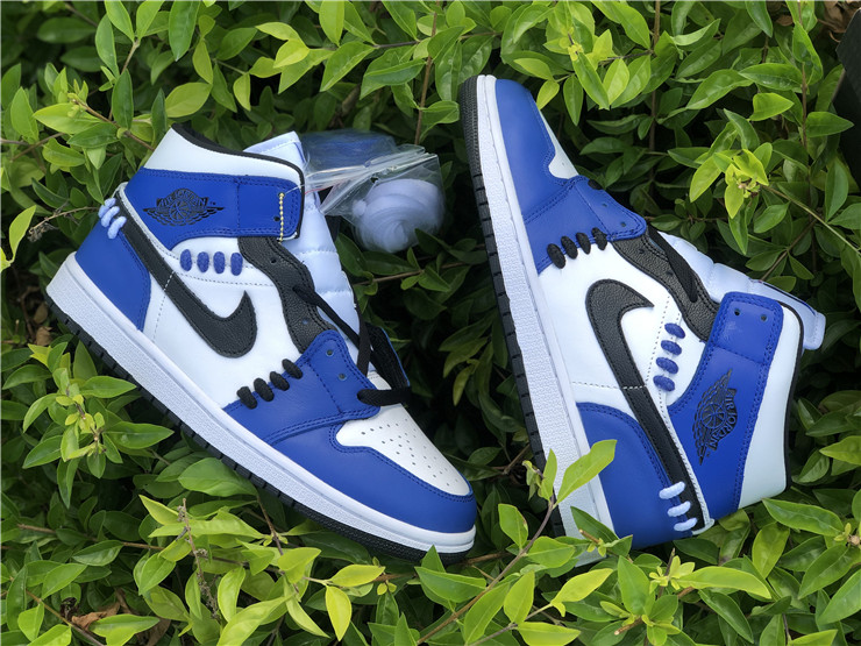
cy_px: 323
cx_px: 430
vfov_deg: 28.0
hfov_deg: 36.8
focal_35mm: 52
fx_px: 1293
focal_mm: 6
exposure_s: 1/120
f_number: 2.4
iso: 16
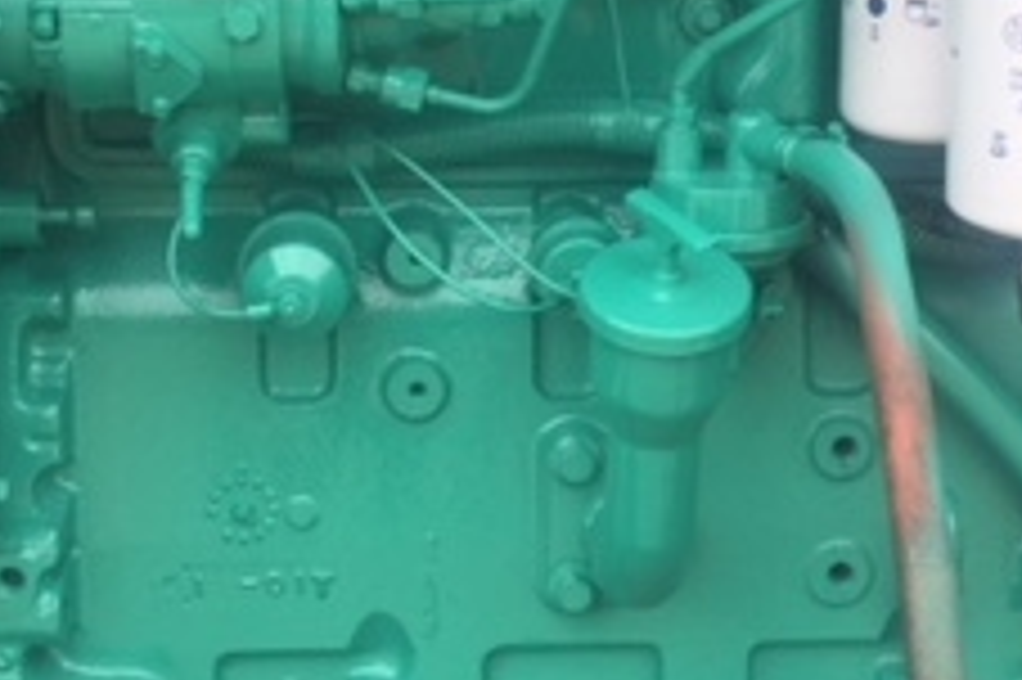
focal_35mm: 85
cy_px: 108
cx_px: 567
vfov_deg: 15.9
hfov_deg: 23.9
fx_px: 2411
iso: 32
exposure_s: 1/465
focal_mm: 4.15
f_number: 2.2
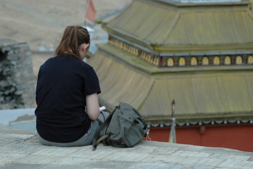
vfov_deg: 8.7
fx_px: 1107
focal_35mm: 158
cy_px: 84
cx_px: 126
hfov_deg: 13.0
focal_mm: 105
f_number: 4.5
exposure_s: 1/400
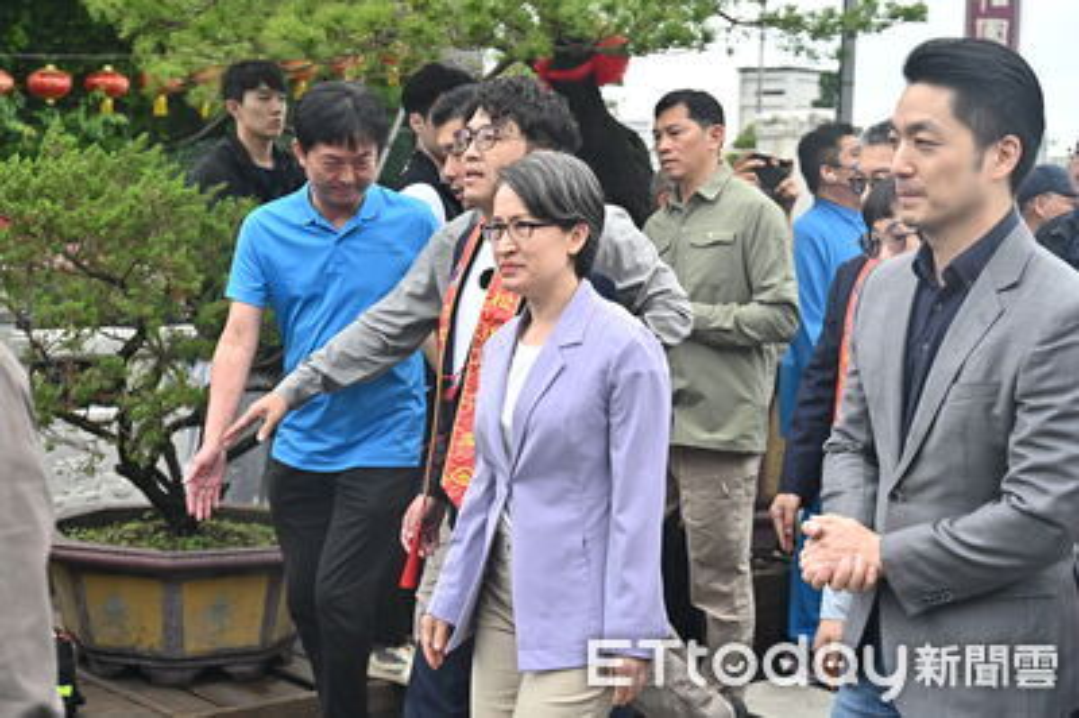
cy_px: 359
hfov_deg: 33.4
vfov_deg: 22.6
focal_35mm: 60
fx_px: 1797
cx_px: 540
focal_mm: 60
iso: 640
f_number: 6
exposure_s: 1/400
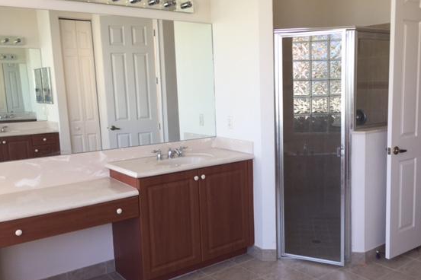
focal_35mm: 35
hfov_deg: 54.2
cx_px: 242
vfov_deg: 37.8
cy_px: 145
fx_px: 409
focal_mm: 4.15
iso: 40
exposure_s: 1/60
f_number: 2.2
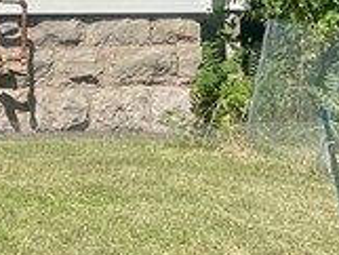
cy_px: -188
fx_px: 1617
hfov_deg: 10.9
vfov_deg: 8.7
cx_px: -331
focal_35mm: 165
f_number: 1.6
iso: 32
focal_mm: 4.2
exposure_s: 1/4000
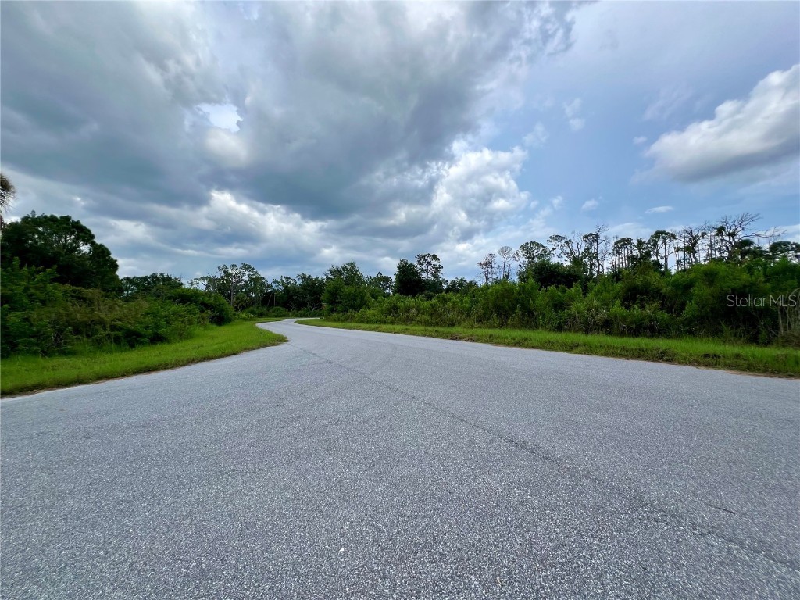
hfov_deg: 106.2
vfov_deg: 89.9
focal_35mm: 13
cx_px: 400
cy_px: 300
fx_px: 300
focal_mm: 1.57
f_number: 1.8
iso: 32
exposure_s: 1/1845
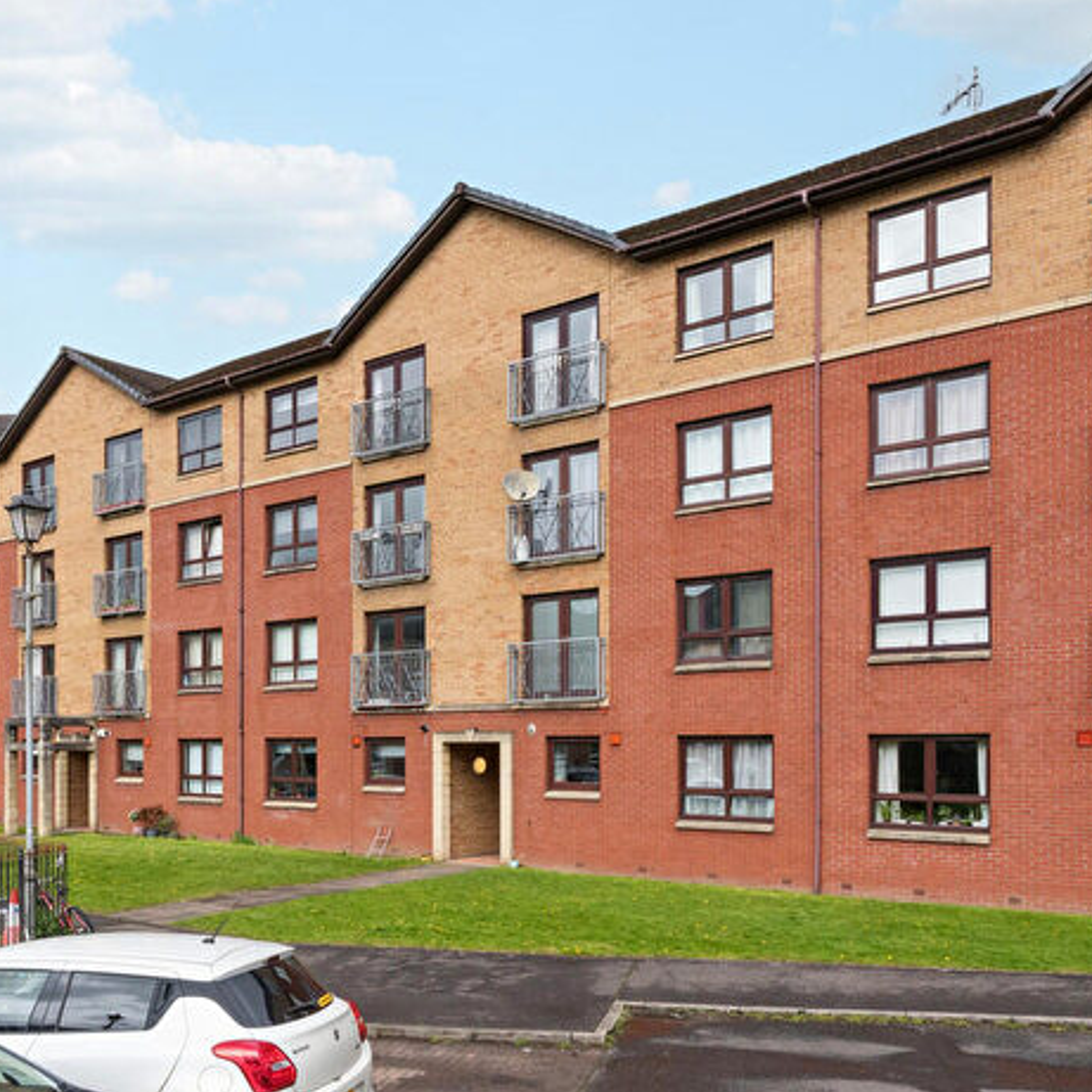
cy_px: 546
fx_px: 1106
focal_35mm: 31
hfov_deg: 52.4
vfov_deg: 52.5
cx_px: 476
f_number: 14
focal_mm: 16
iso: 800
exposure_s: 1/250
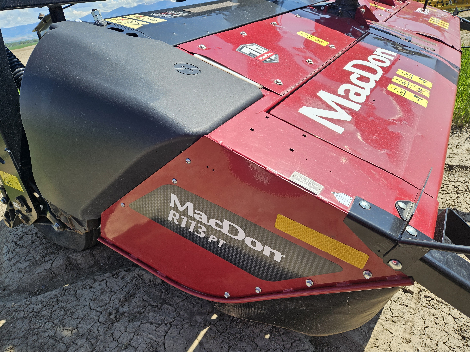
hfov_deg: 71.6
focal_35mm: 24
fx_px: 326
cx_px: 232
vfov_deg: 56.8
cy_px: 182
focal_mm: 5.4
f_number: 1.8
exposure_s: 1/1053
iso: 25
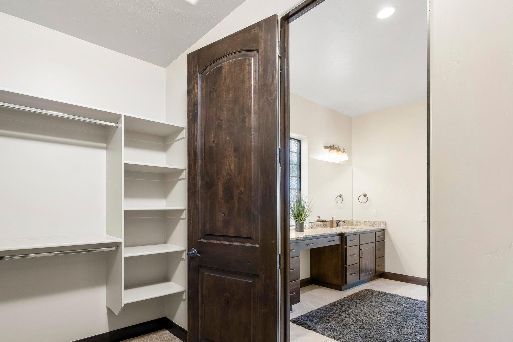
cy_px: 216
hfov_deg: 85.0
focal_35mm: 19
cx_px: 187
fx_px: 271
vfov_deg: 63.6
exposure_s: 1/4
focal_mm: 14
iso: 1000
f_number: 5.6
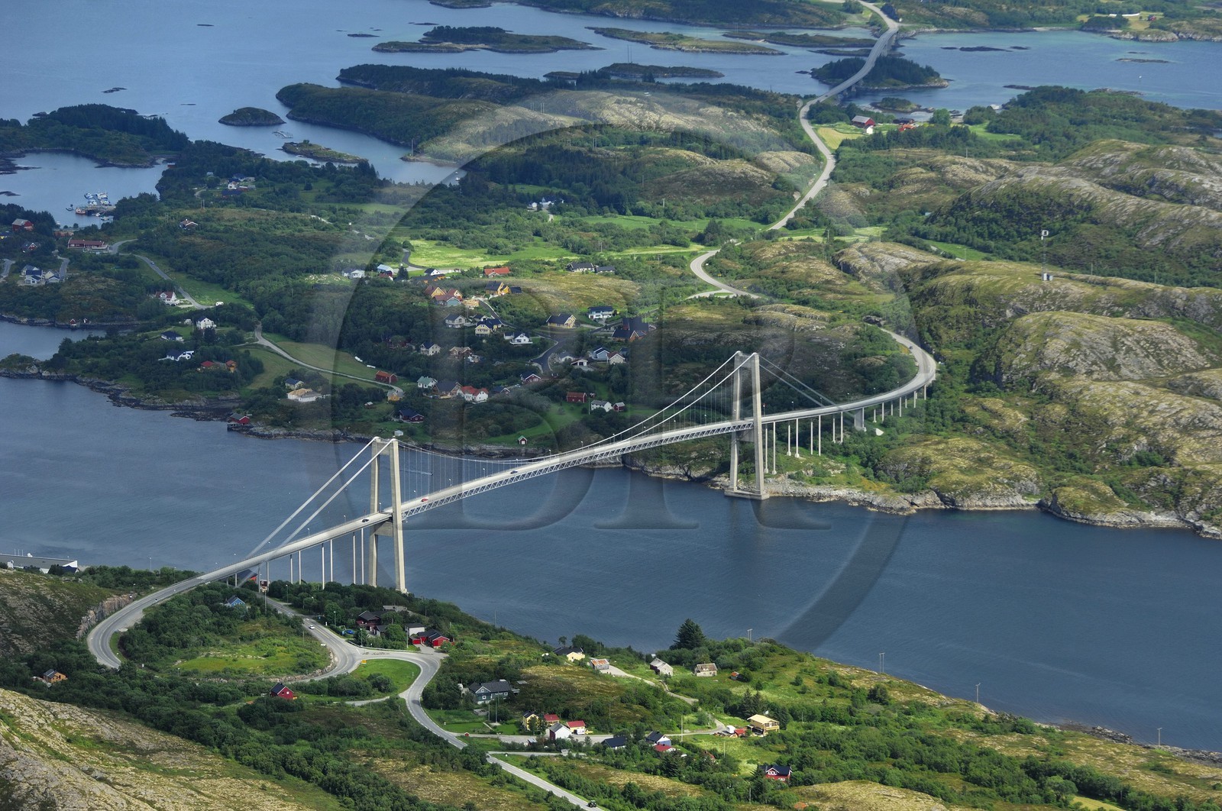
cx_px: 611
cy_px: 406
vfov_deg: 8.9
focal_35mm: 153
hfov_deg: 13.4
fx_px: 5186
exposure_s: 1/2000
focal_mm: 102
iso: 100
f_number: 2.8
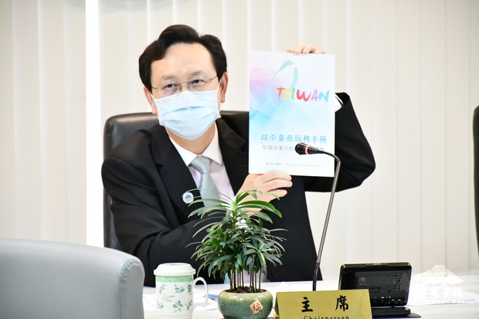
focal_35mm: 210
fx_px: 2793
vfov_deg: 6.5
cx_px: 240
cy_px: 160
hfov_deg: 9.8
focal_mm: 140
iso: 10000
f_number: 5.6
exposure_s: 1/250
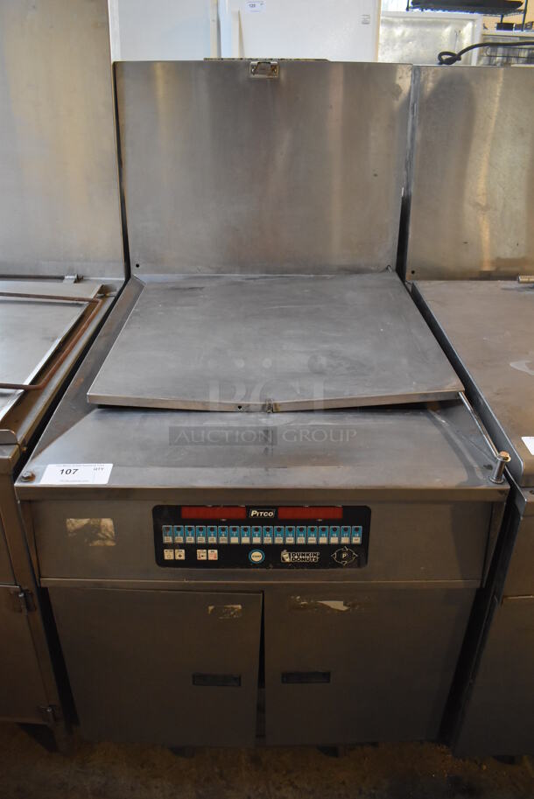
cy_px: 400
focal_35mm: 27
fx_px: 600
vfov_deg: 67.3
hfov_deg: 48.0
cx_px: 267
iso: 2200
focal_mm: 18
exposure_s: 1/125
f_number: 3.5
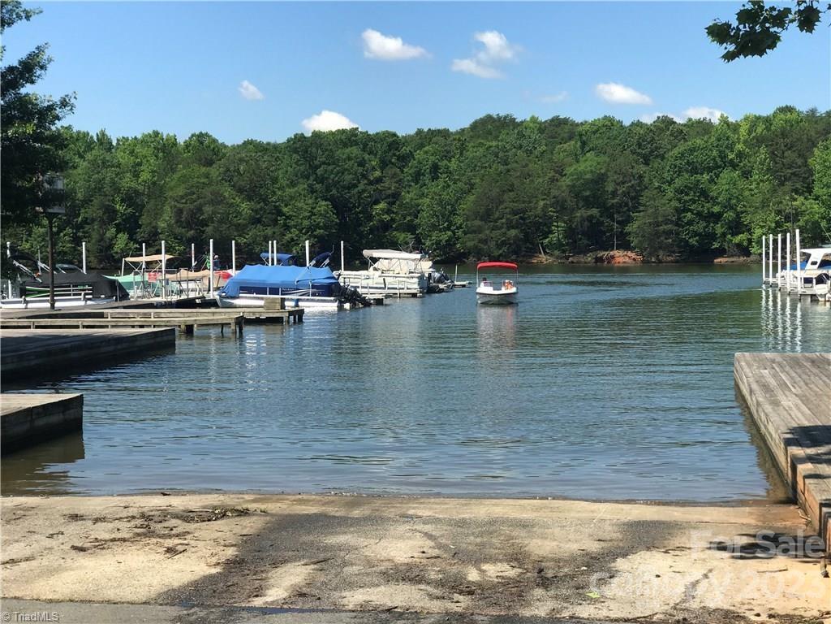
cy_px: 312
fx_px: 1368
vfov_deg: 25.7
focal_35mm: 57
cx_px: 416
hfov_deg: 33.8
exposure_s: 1/736
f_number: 2.8
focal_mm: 6.6
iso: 20
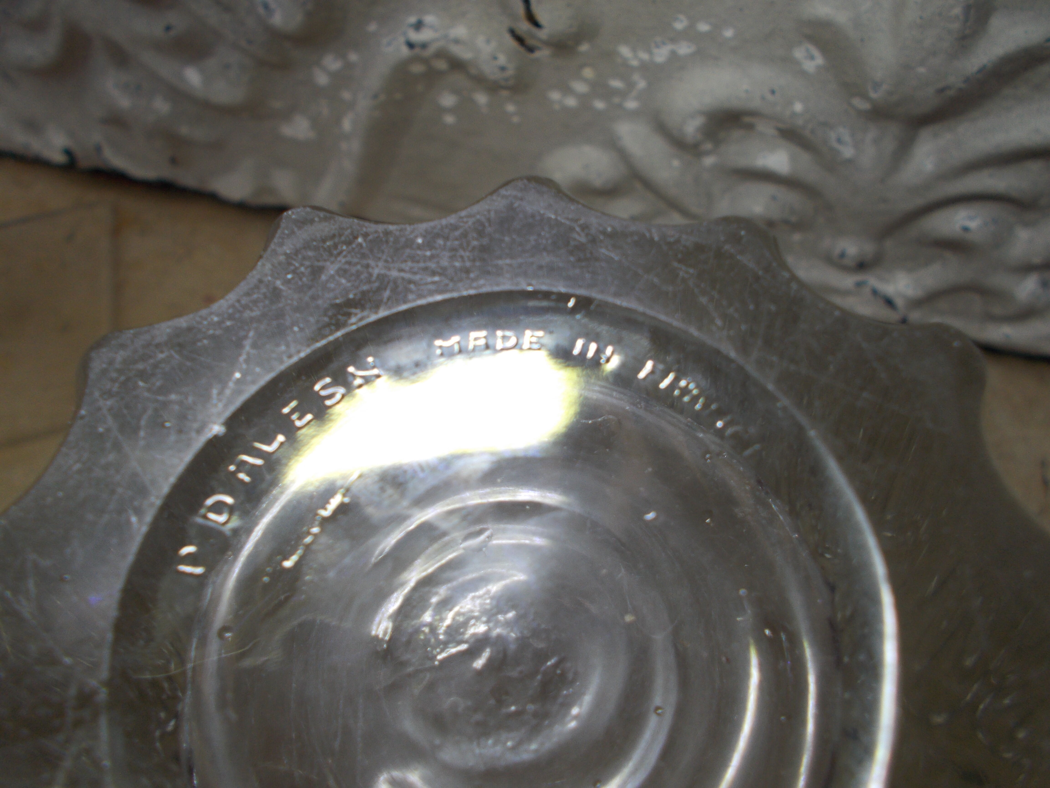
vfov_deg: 46.8
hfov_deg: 60.0
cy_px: 394
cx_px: 525
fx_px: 910
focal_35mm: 30
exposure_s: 1/200
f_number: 3.4
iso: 80
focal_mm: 5.3
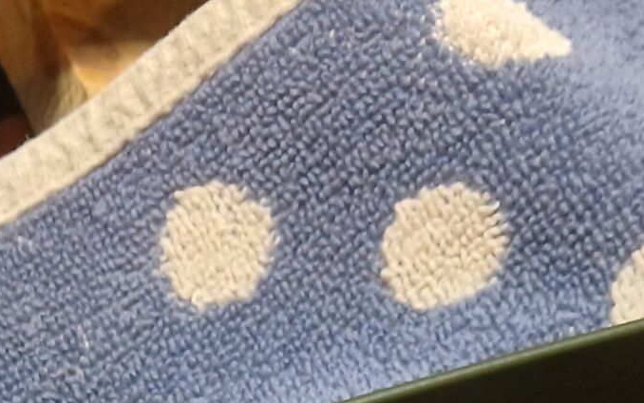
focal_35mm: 104
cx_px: 192
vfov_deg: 10.3
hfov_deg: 19.9
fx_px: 1826
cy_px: 1065
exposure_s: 1/40
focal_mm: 3.98
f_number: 1.8
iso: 250
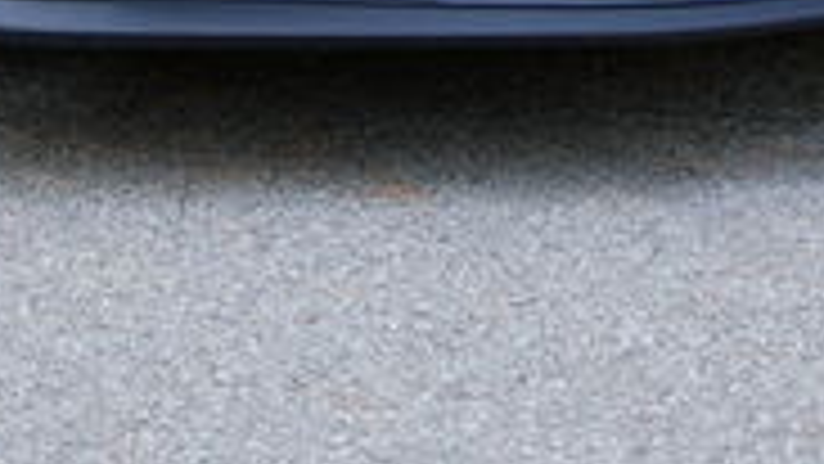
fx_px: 5201
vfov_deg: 5.0
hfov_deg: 9.0
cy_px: -685
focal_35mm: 238
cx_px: -140
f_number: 4.2
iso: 200
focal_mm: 26
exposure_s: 1/100
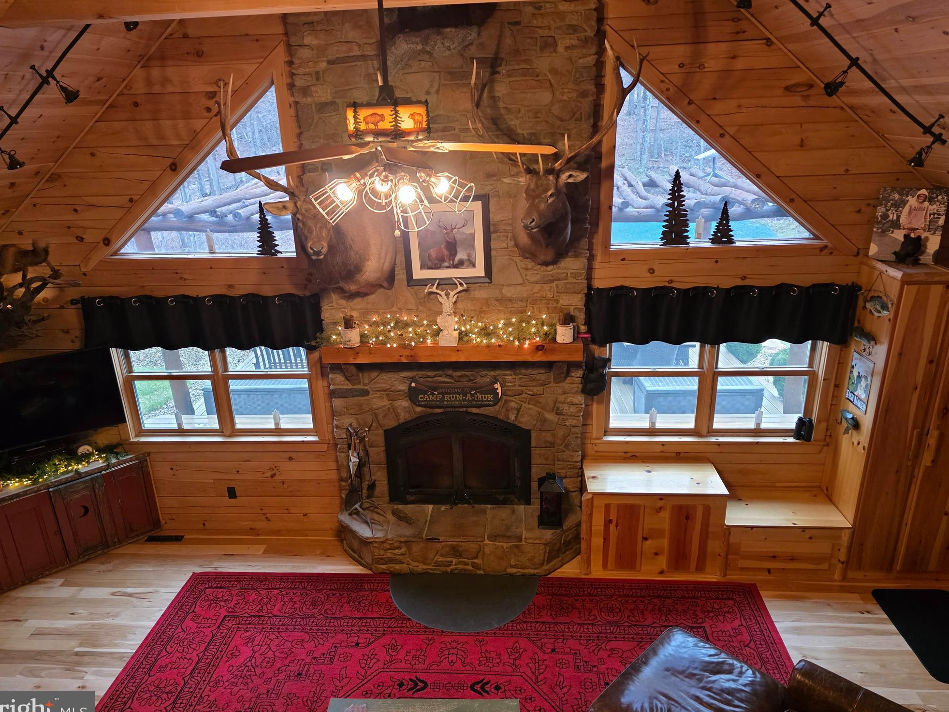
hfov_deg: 71.6
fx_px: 658
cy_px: 359
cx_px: 469
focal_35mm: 24
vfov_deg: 56.8
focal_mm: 6.3
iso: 800
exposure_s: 1/120
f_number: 1.7
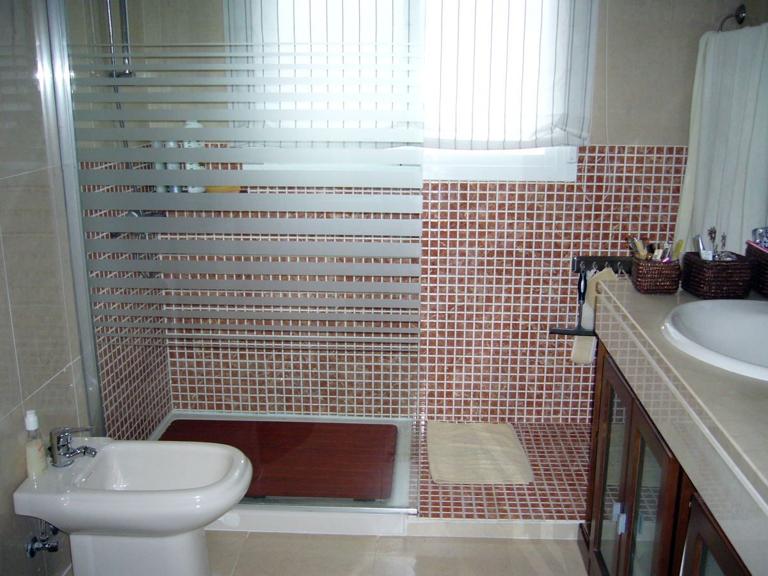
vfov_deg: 40.7
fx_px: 777
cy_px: 288
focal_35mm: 35
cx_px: 384
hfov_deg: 52.6
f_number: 2.8
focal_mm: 5.8
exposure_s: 1/30
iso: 160
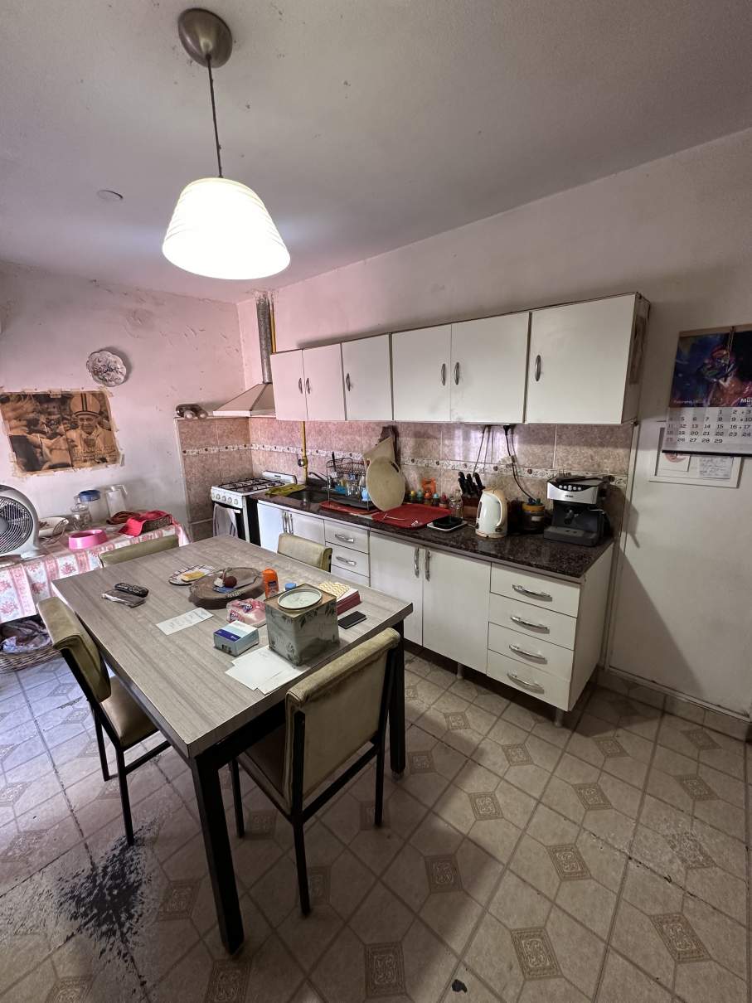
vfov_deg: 102.1
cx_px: 376
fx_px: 406
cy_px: 502
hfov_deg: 85.7
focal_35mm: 14
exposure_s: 1/50
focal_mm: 2.22
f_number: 2.2
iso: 200
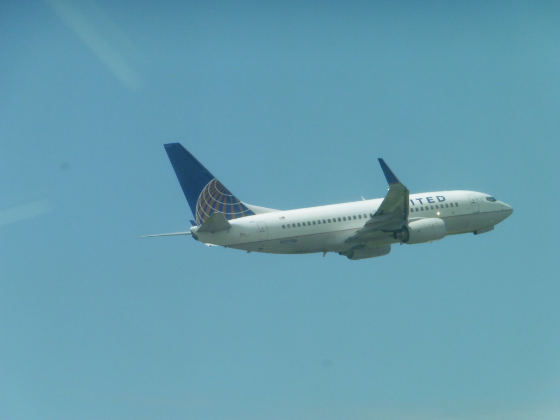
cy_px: 210
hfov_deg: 6.9
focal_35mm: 289
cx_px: 280
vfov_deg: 5.1
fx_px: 4675
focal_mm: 51.5
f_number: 6.3
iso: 400
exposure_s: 1/1250
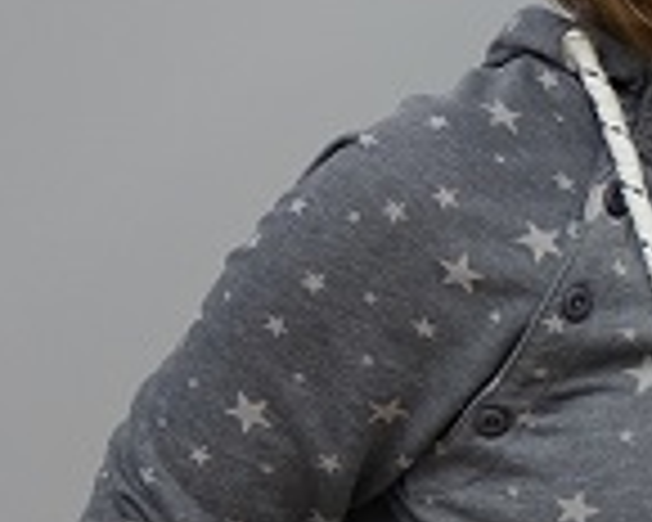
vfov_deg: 12.1
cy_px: 214
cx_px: 1048
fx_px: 2470
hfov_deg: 13.9
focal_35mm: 128
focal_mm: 13.37
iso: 250
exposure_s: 1/40
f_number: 2.8
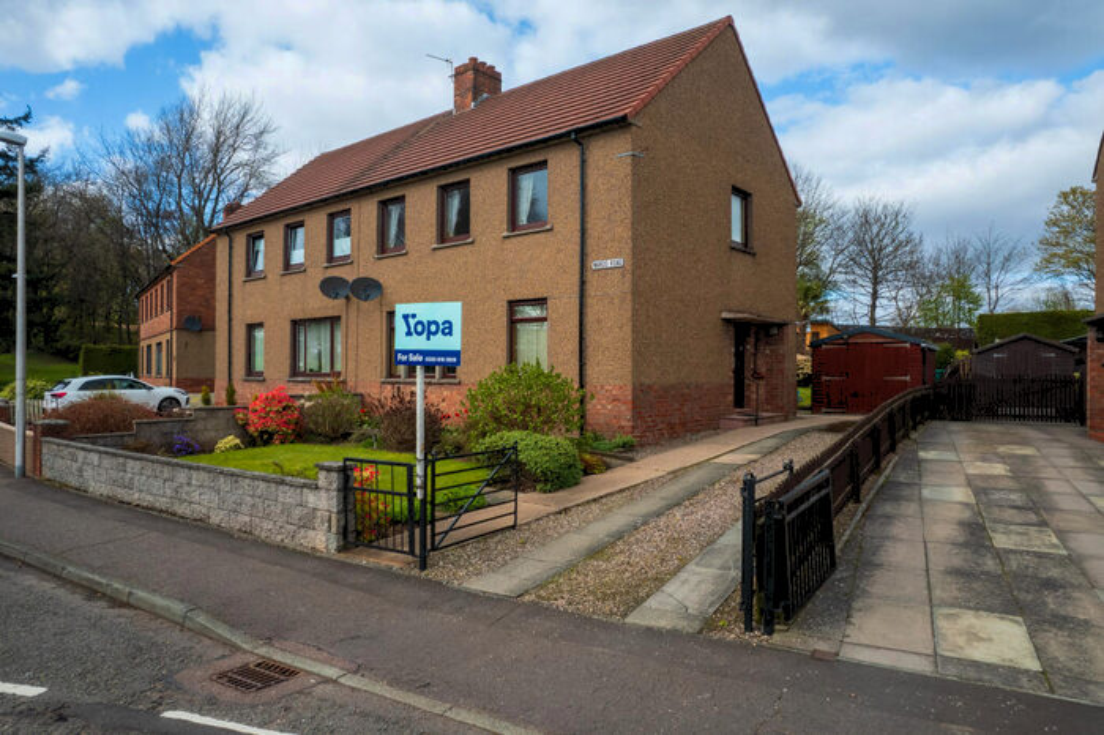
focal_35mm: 22
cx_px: 552
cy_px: 368
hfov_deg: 78.6
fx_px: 674
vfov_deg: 57.2
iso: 100
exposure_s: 1/120
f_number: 2.8
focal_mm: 8.38
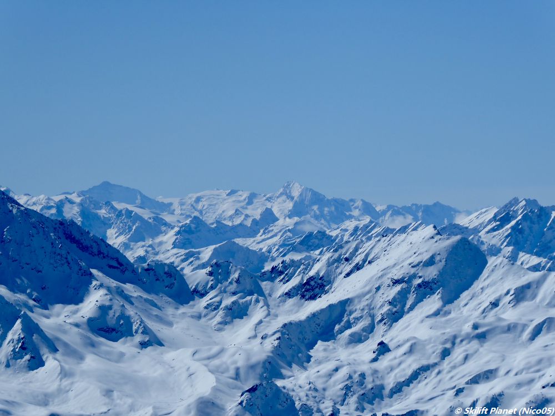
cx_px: 278
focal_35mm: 238
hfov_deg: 8.3
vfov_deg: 6.2
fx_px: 3816
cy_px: 208
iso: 80
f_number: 5.6
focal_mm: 38.4
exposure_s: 1/1600
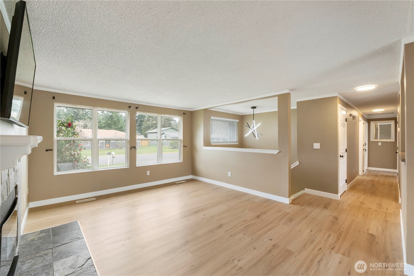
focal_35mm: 15
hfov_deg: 100.4
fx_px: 173
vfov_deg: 77.3
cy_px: 138
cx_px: 207
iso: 800
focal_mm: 10
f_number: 9
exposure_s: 1/80
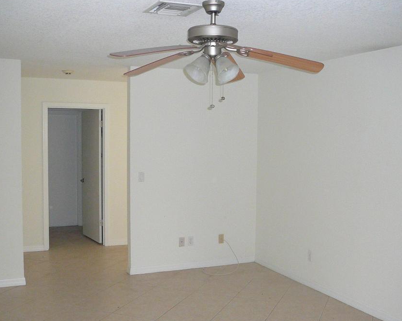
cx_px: 191
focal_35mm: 42
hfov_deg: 43.8
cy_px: 180
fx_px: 500
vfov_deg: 35.6
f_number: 2.8
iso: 250
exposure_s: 1/30
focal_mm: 5.2
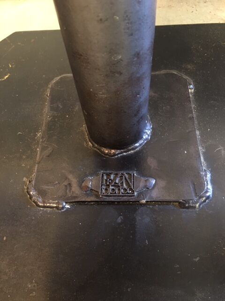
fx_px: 251
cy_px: 150
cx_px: 112
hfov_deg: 48.2
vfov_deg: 61.7
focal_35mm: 29
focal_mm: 4.15
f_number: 2.2
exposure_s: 1/4
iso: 100
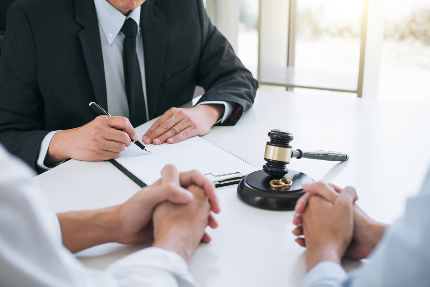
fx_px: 633
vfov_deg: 25.5
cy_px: 144
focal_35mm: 53
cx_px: 215
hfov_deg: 37.5
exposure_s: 1/180
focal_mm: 35
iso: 200
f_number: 2.8
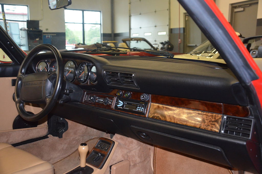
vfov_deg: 34.1
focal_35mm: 39
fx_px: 283
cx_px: 131
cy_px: 87
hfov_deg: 49.6
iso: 3200
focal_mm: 26
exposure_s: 1/60
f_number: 3.8
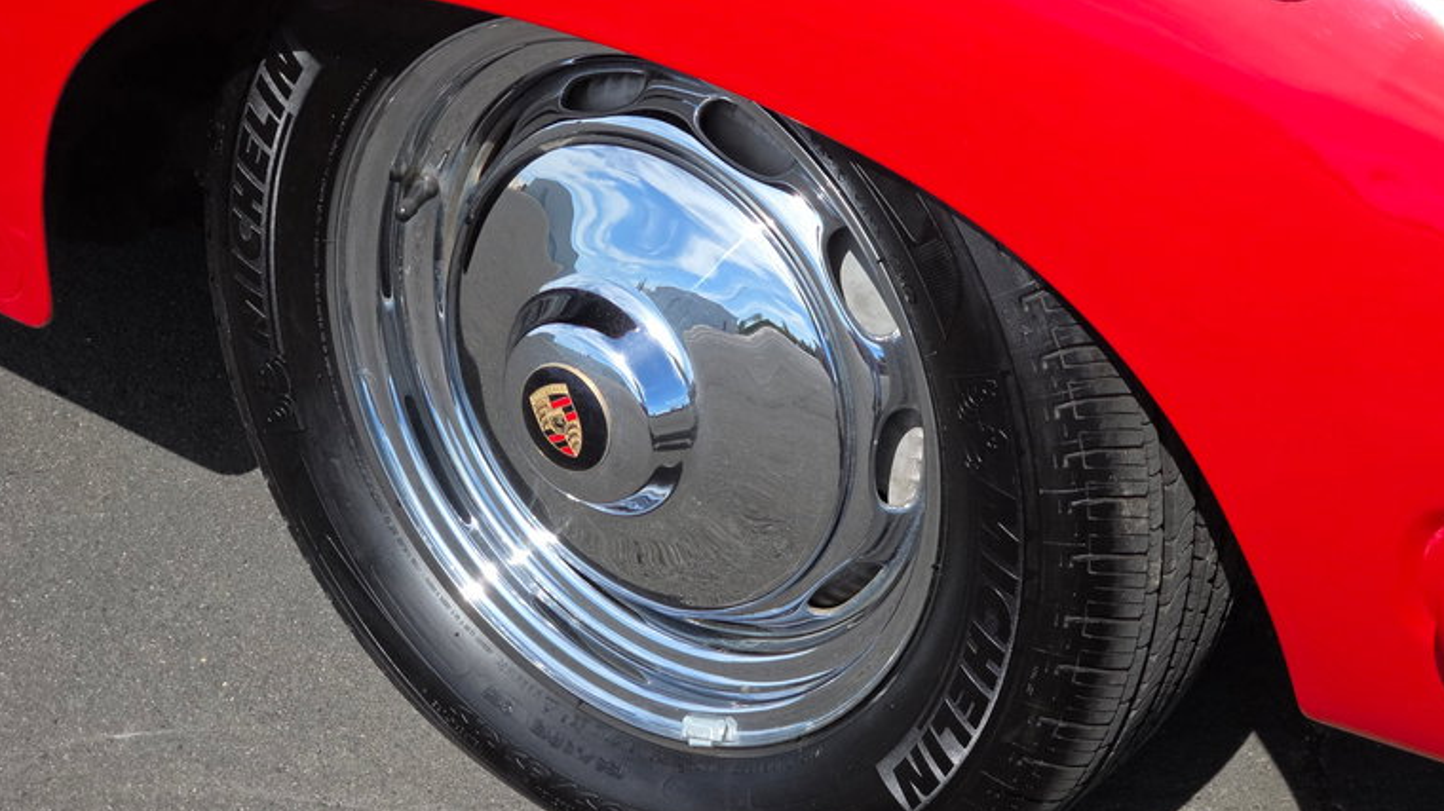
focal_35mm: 76
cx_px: 724
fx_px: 2909
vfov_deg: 15.9
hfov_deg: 27.9
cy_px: 408
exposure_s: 1/1884
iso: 50
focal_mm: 7.9
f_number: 2.4
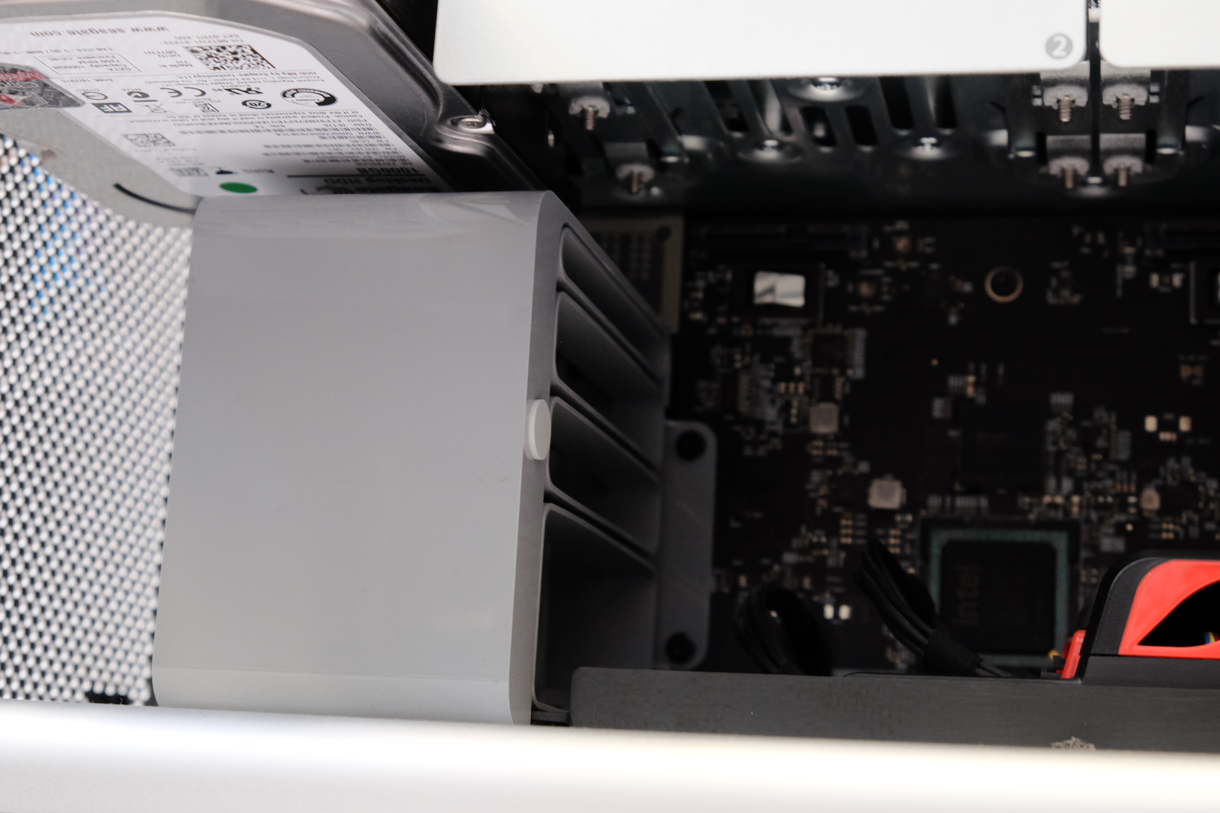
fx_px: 1999
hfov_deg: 33.9
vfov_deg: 23.0
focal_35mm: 59
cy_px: 406
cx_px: 610
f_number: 7.1
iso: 2500
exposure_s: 1/13
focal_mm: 39
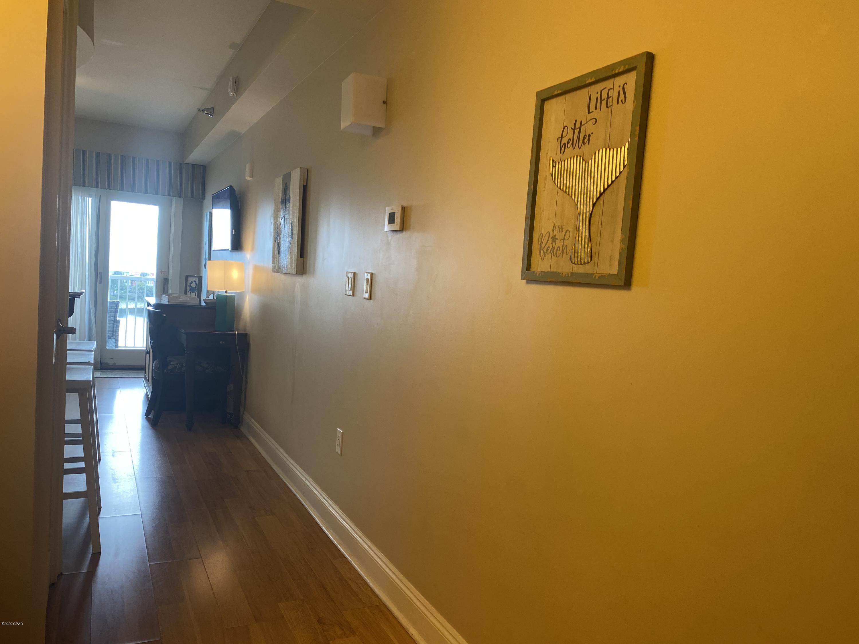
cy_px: 322
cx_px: 430
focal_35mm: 26
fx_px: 645
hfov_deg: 67.3
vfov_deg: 53.1
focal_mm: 4.25
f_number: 1.8
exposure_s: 1/120
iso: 64
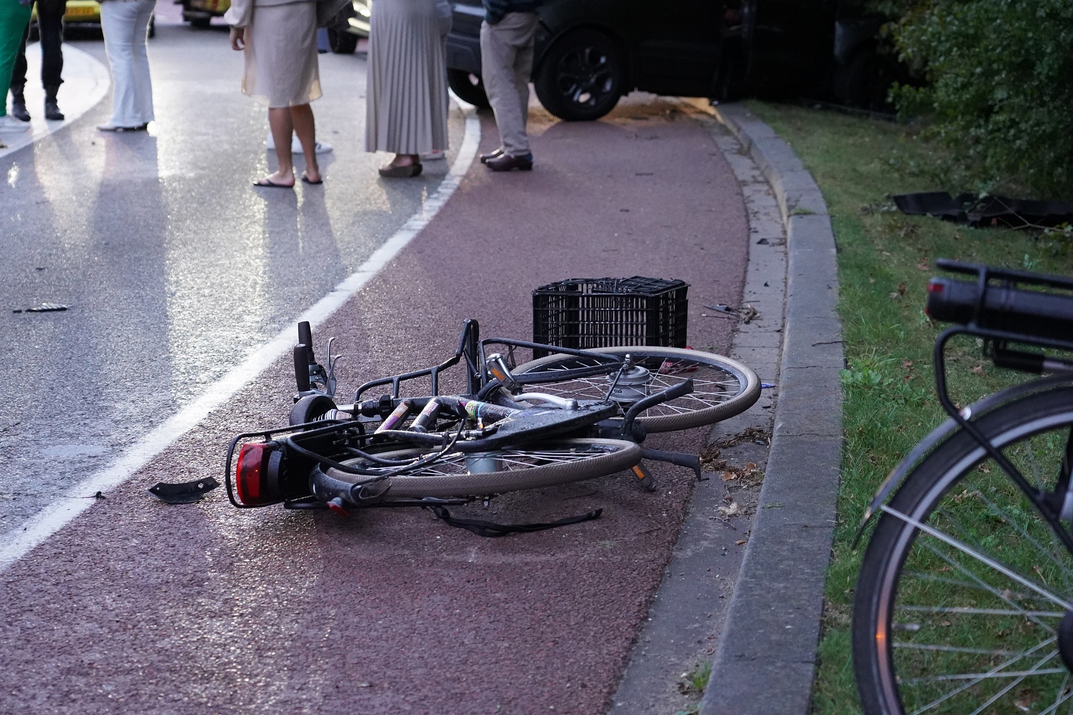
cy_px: 359
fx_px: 2414
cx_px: 512
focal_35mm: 81
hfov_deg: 25.1
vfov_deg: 16.9
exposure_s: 1/160
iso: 6400
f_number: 4
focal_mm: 70
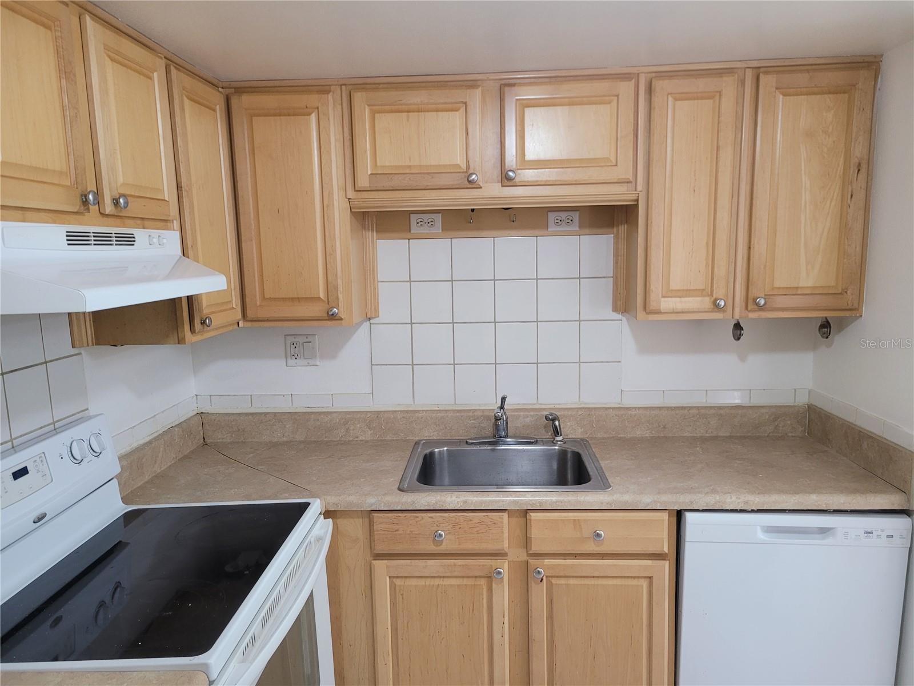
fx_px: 687
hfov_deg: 67.3
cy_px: 343
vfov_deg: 53.1
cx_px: 457
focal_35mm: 26
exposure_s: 1/40
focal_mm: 5.4
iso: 200
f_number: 1.8
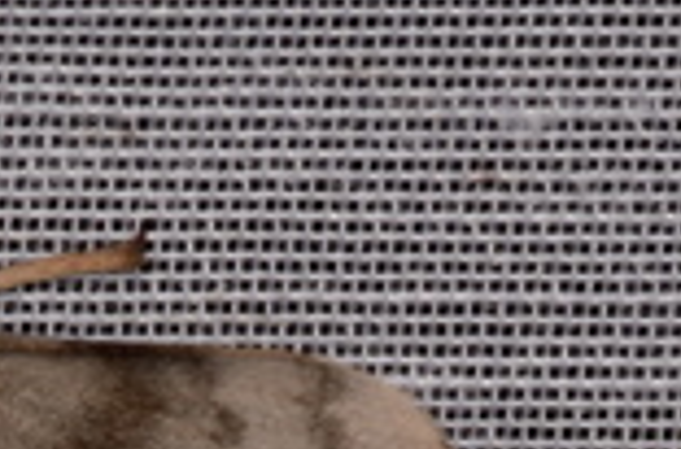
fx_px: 12212
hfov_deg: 3.2
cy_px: 907
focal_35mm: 648
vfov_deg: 2.1
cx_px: -703
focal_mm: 85
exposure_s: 1/60
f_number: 32
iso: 100
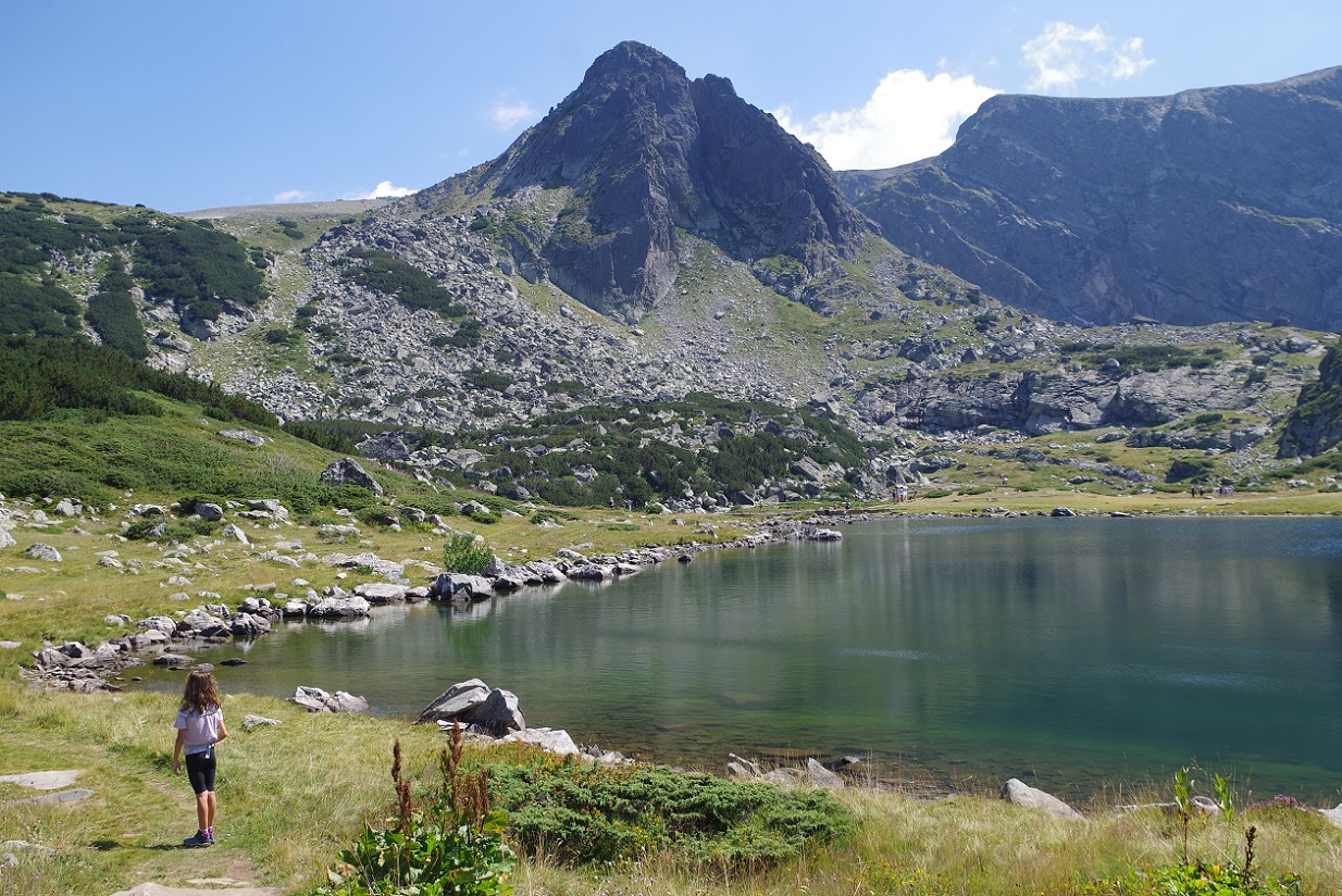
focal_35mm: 35
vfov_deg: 38.2
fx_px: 1294
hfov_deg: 54.8
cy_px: 448
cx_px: 671
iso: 100
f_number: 6.3
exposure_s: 1/200
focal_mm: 23.13
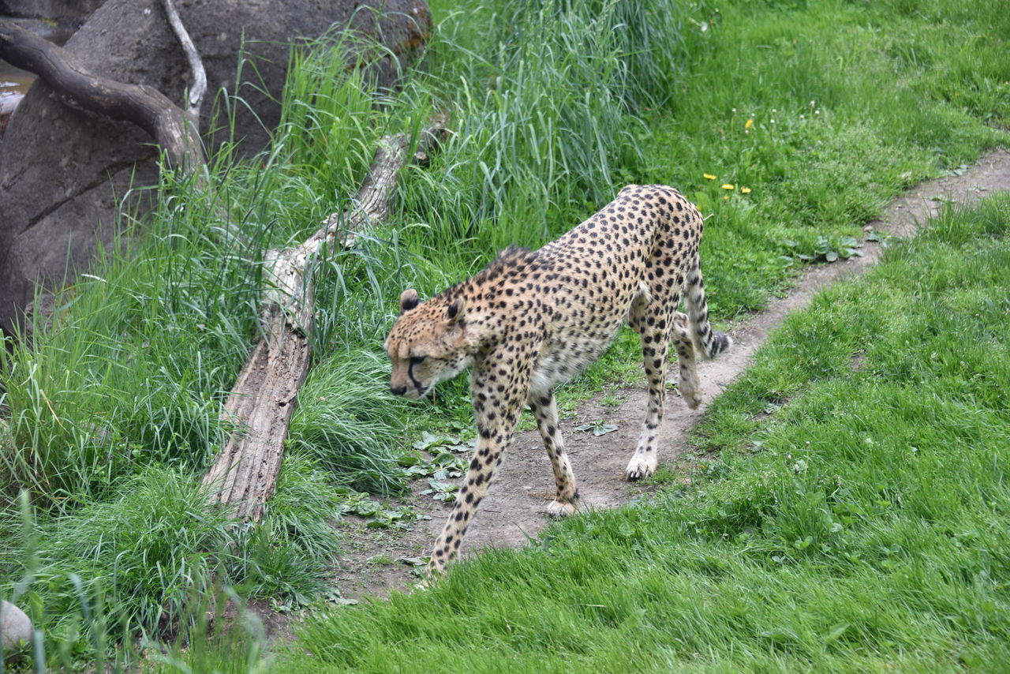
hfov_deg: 22.6
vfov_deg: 15.2
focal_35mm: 90
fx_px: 2525
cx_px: 505
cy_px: 337
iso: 180
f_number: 5.3
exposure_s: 1/200
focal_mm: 90
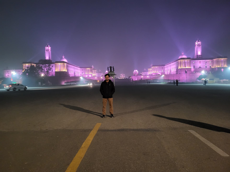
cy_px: 86
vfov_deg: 53.1
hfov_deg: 67.3
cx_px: 115
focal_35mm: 26
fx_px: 173
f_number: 1.8
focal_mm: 5.4
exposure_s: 1/25
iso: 1000
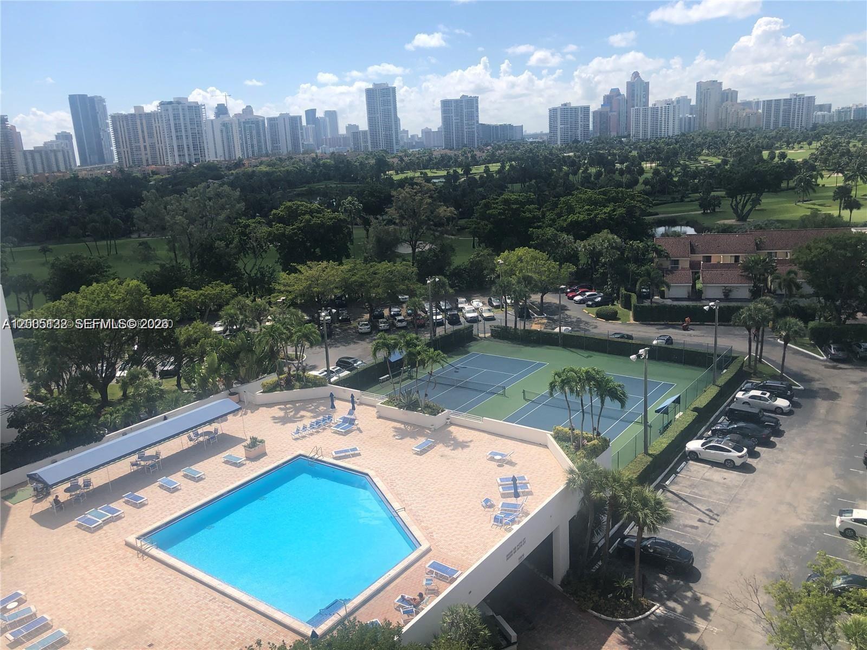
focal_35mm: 28
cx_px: 434
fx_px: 701
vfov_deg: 49.7
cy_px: 325
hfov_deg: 63.4
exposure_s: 1/3040
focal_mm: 3.99
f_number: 1.8
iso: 20
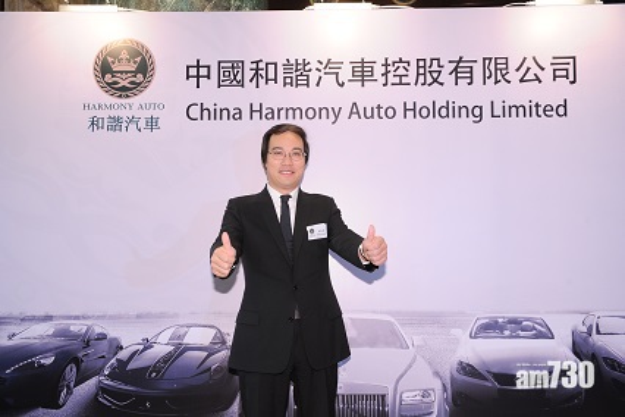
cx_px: 312
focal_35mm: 36
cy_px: 208
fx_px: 625
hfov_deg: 53.1
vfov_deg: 36.9
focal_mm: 36
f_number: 5.6
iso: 1250
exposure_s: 1/125
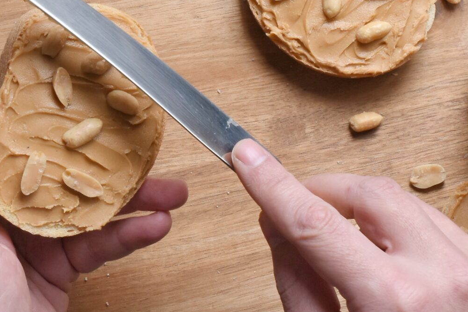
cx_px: 67
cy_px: 43
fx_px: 2002
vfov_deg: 8.9
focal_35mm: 154
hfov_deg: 13.2
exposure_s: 1/10
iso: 500
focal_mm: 40
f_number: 8
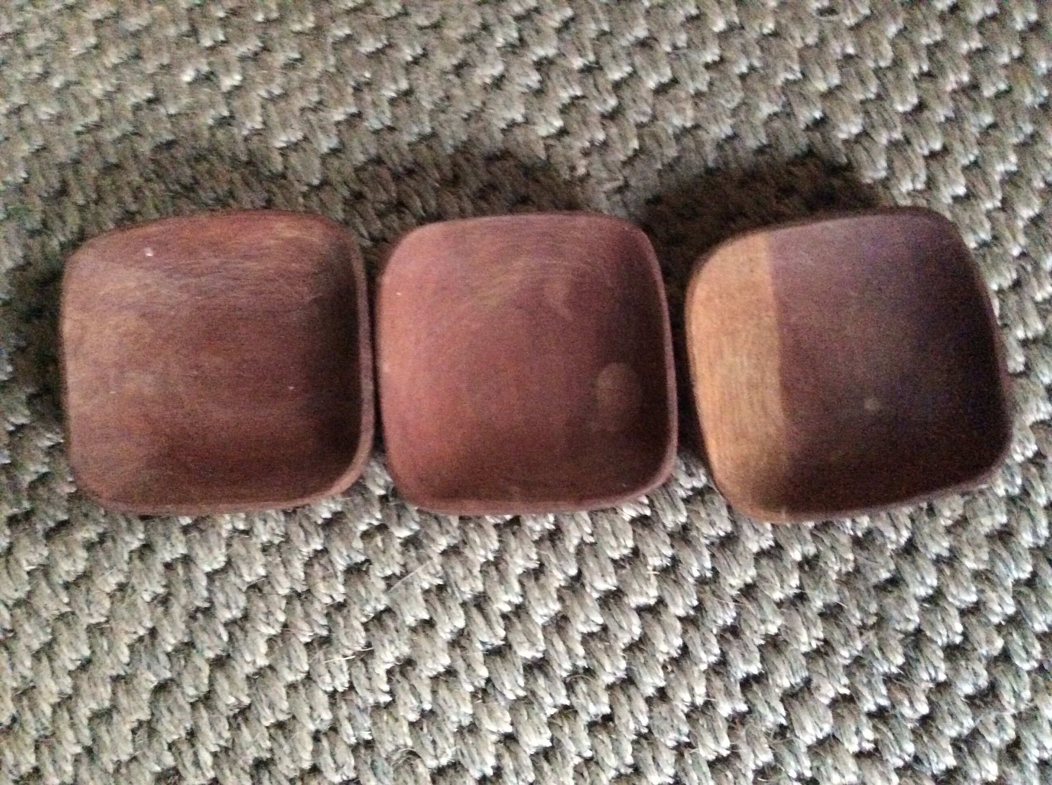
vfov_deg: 44.1
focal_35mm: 32
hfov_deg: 56.9
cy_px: 392
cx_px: 526
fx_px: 971
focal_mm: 3.3
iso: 800
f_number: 2.4
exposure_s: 1/17
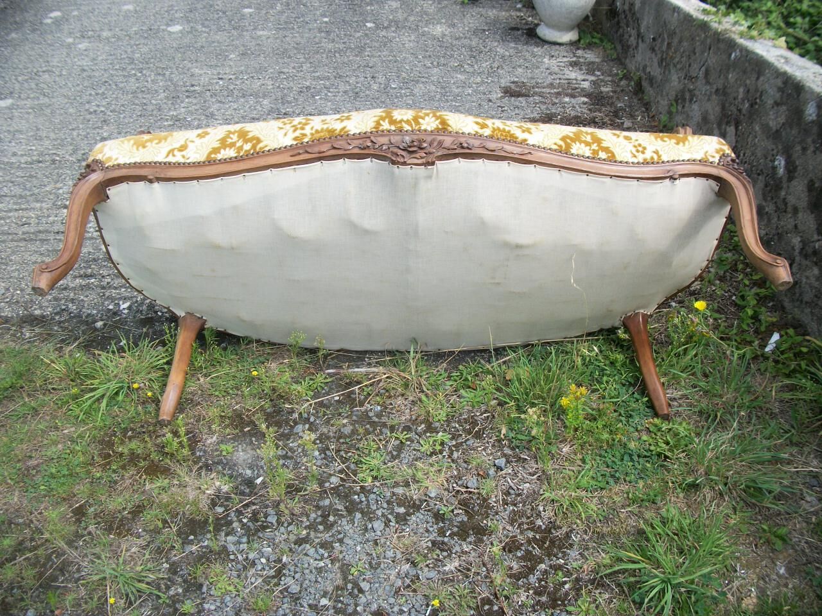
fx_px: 760
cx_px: 411
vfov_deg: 44.2
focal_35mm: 32
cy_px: 308
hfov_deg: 56.8
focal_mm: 5.7
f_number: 8.8
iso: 80
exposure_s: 1/100
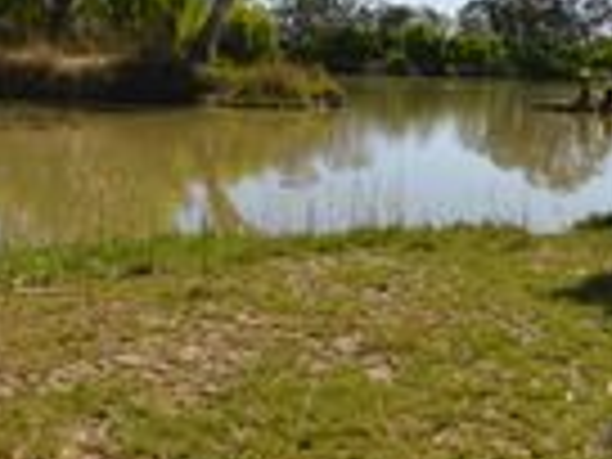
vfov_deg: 28.4
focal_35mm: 50
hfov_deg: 37.9
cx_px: 220
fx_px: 884
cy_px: 79
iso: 100
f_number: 10
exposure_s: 1/200
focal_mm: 10
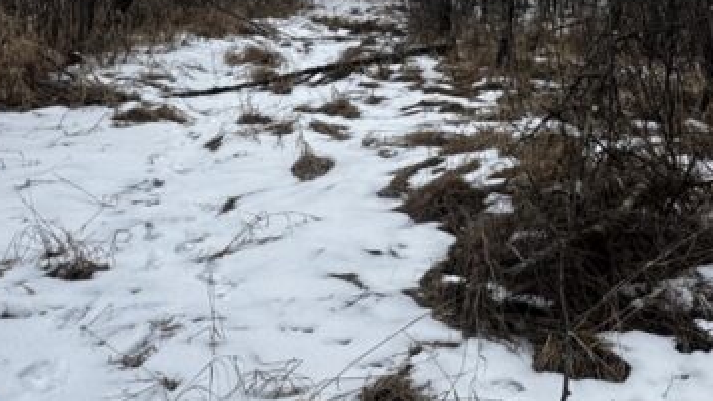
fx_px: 832
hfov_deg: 43.9
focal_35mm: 44
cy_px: -30
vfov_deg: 25.4
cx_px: 584
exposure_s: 1/278
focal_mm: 2.22
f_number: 2.2
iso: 40
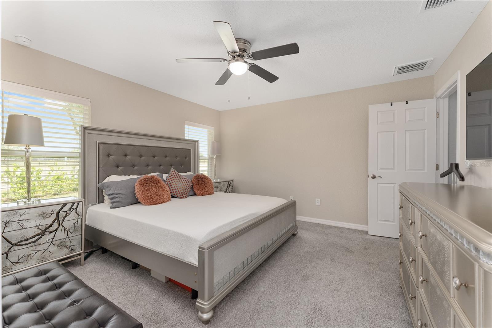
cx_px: 246
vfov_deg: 81.2
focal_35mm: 14
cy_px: 164
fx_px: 191
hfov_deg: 104.3
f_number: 7.1
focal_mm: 14
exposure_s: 1/6
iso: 400
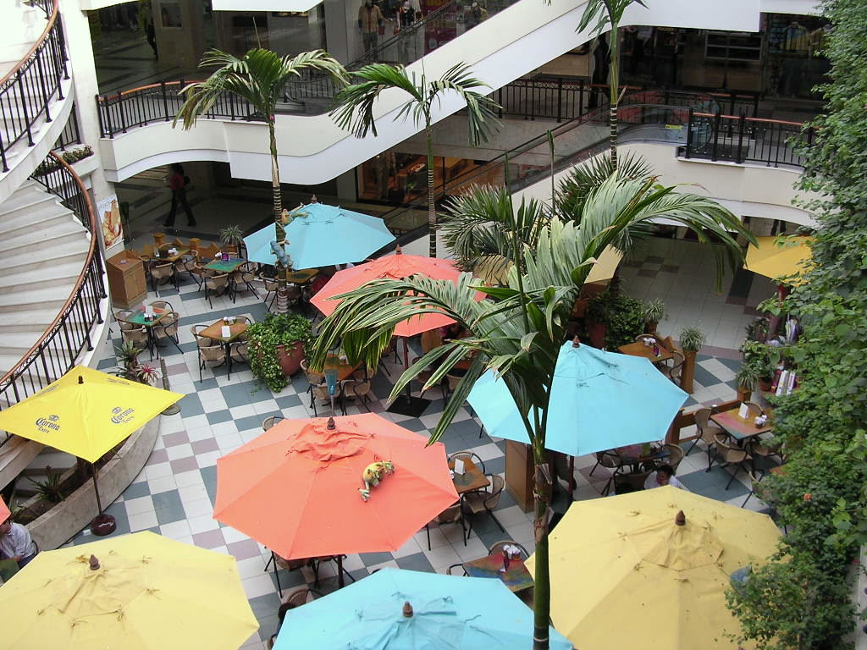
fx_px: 952
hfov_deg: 49.0
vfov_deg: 37.7
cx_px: 434
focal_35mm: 38
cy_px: 325
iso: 100
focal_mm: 5.8
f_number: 2.8
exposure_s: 1/79
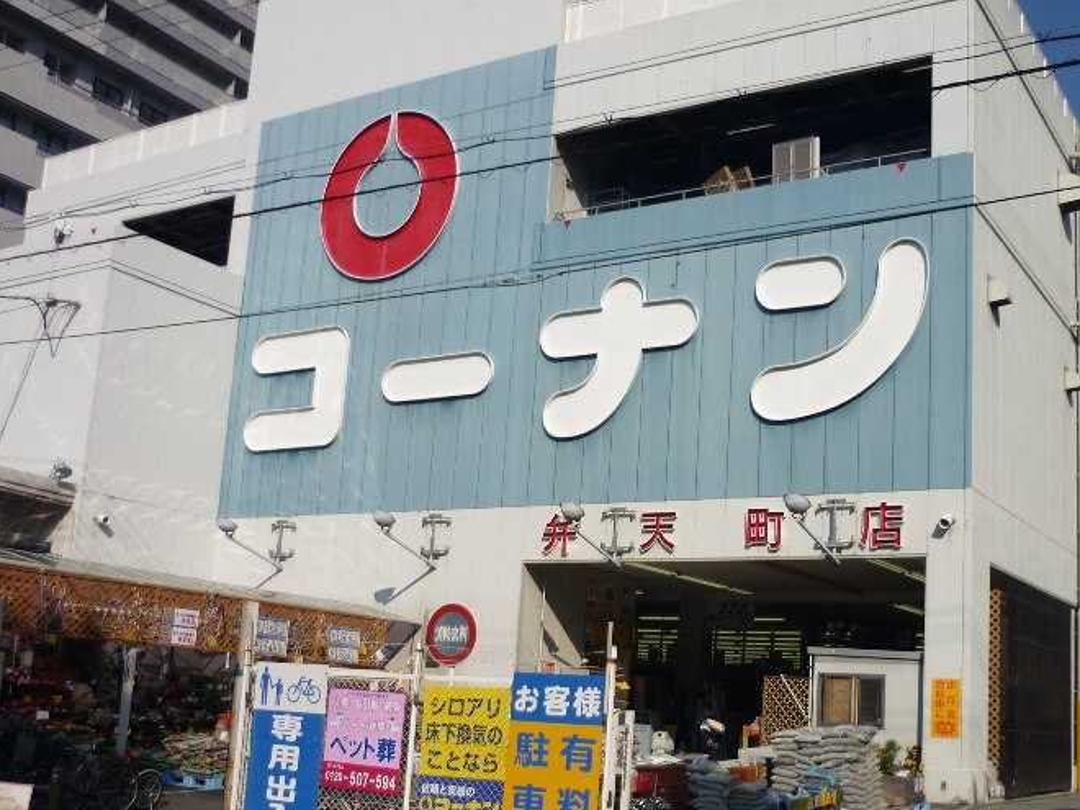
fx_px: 1248
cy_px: 489
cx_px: 599
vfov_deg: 35.8
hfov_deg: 46.7
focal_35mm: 40
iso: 80
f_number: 8
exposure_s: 1/320
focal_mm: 5.5
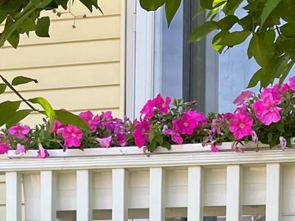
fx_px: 1082
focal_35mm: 127
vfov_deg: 10.7
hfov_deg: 15.5
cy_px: 443
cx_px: 172
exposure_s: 1/577
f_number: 1.6
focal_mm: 5.1
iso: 50
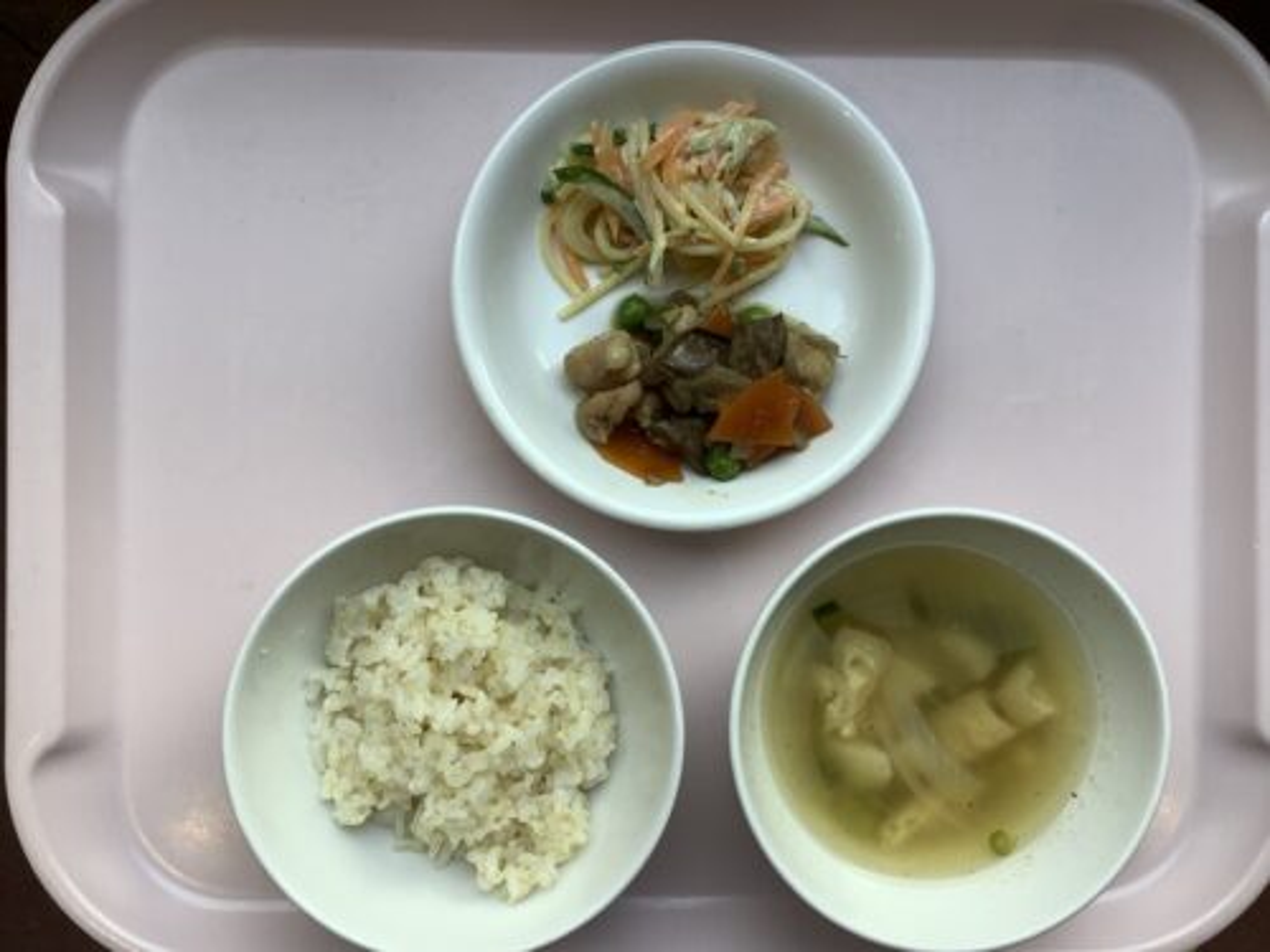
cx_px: 635
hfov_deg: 58.4
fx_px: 1137
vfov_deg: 45.4
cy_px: 476
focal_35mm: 31
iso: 25
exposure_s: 1/100
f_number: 2.4
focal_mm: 3.3
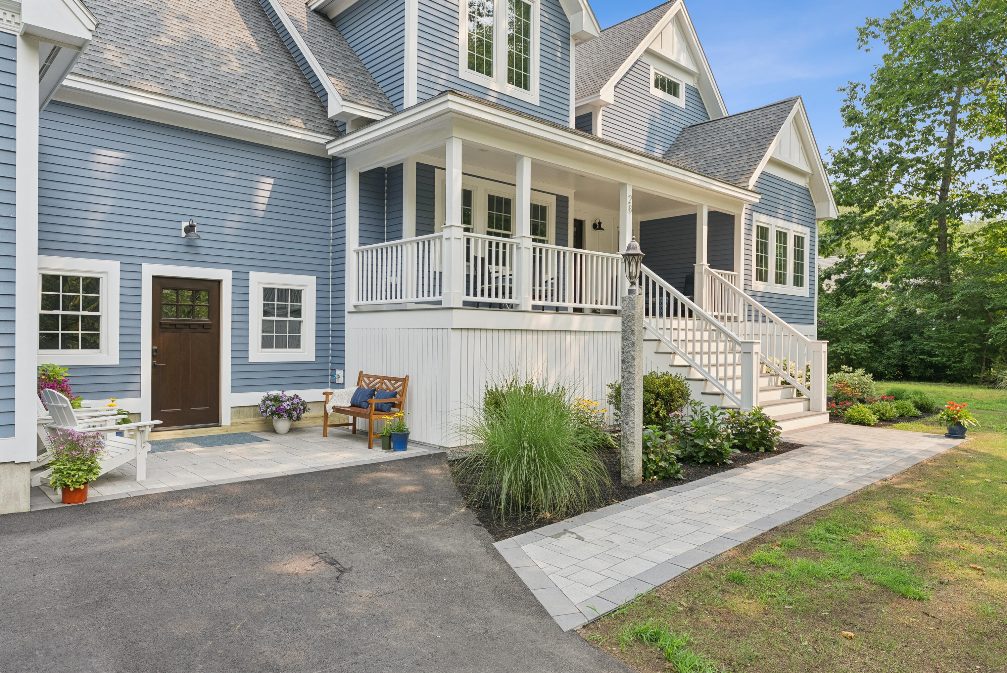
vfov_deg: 55.2
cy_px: 336
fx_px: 644
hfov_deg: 76.1
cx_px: 504
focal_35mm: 23
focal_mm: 23
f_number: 7.1
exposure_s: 1/160
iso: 320
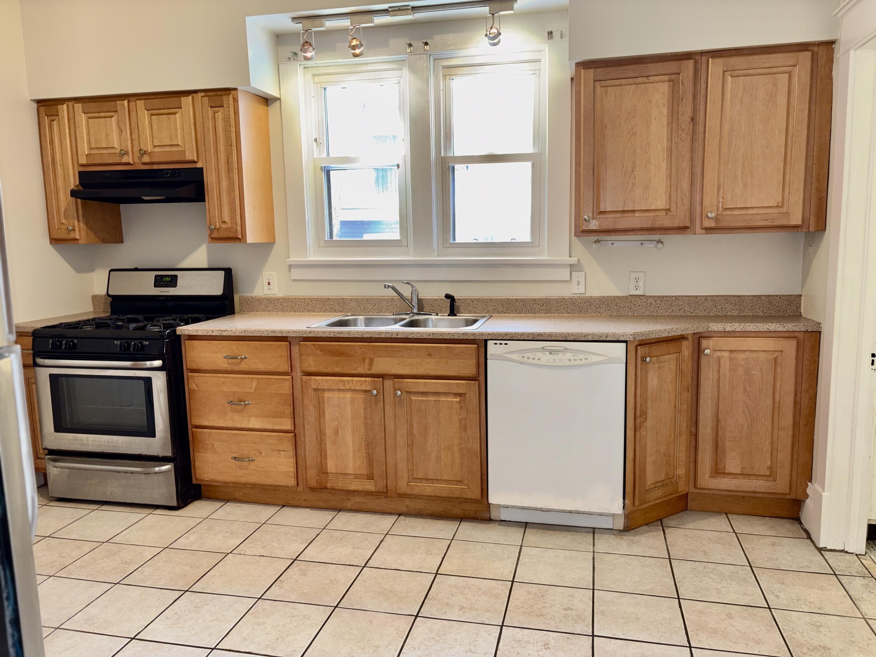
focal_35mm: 26
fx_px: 658
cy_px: 328
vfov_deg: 53.1
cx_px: 438
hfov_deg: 67.3
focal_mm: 5.96
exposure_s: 1/20
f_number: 1.6
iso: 50
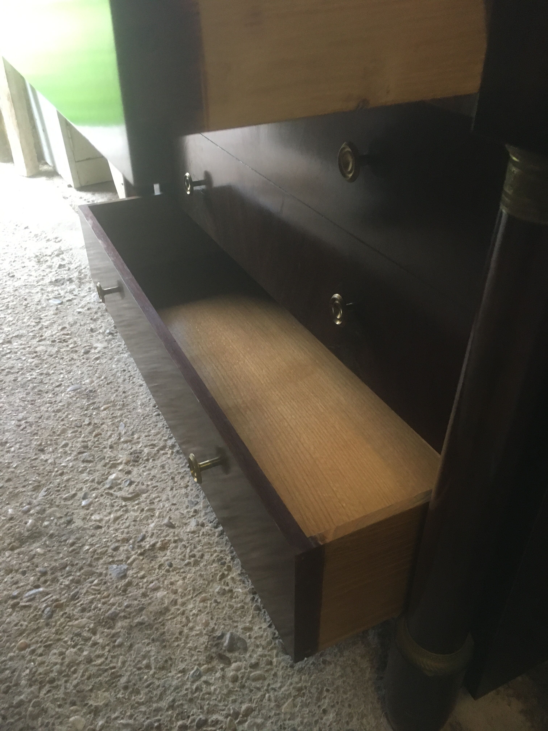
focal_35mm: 29
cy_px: 366
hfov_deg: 48.2
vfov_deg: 61.7
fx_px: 612
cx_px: 274
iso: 200
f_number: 2.2
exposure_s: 1/20
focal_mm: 4.15
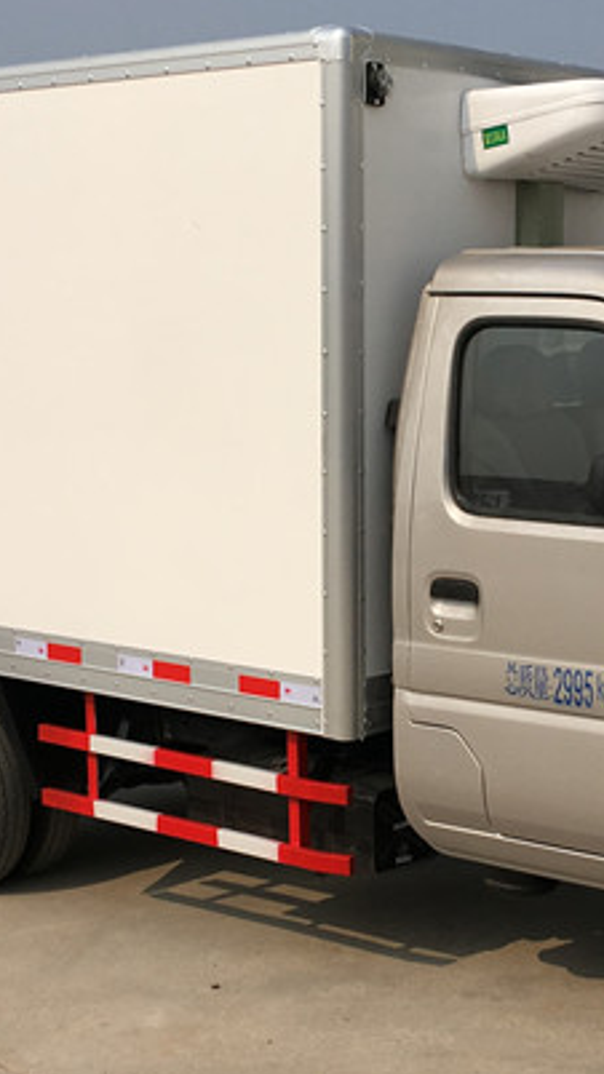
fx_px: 1937
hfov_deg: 17.6
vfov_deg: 31.0
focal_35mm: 68
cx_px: 438
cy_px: 549
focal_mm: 4.15
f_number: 2.2
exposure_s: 1/3497
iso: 25
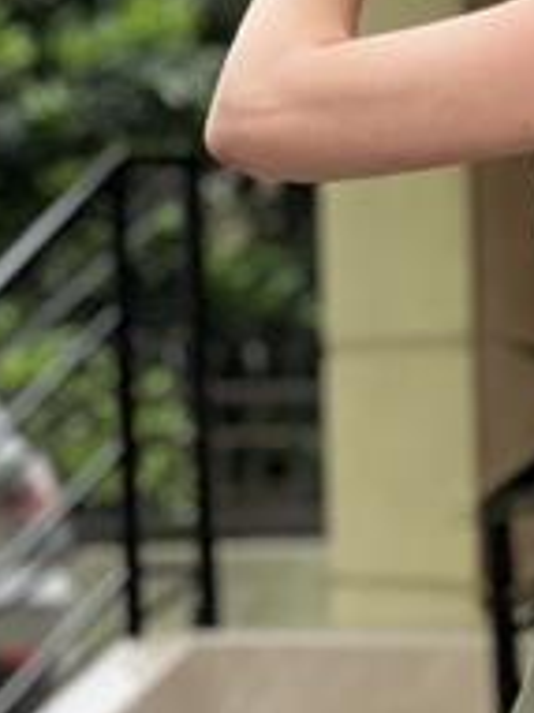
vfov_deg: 6.1
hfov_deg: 4.6
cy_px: 866
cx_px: 683
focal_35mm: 323
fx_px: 6651
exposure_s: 1/116
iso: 250
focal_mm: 9
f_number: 2.8
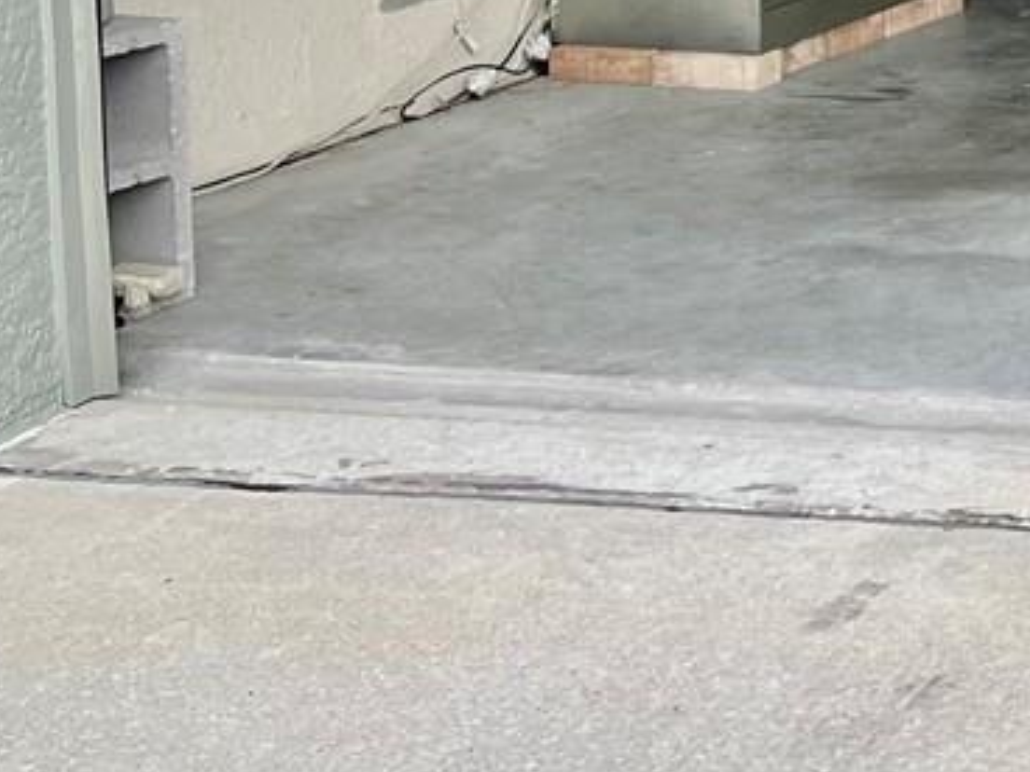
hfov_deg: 14.3
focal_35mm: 113
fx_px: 3362
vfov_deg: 12.7
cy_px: -229
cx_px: 2108
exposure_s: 1/471
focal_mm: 5.7
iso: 50
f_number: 1.5
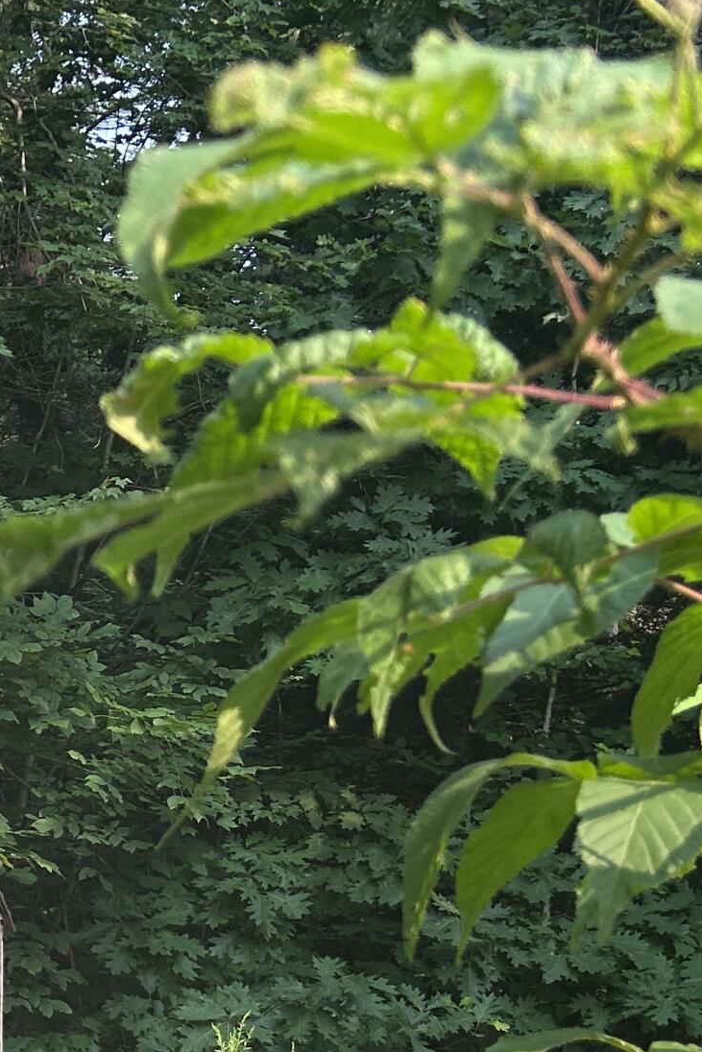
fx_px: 2164
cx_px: -313
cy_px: 967
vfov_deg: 26.3
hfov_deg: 16.9
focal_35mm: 74
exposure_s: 1/1531
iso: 50
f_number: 1.5
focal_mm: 5.7
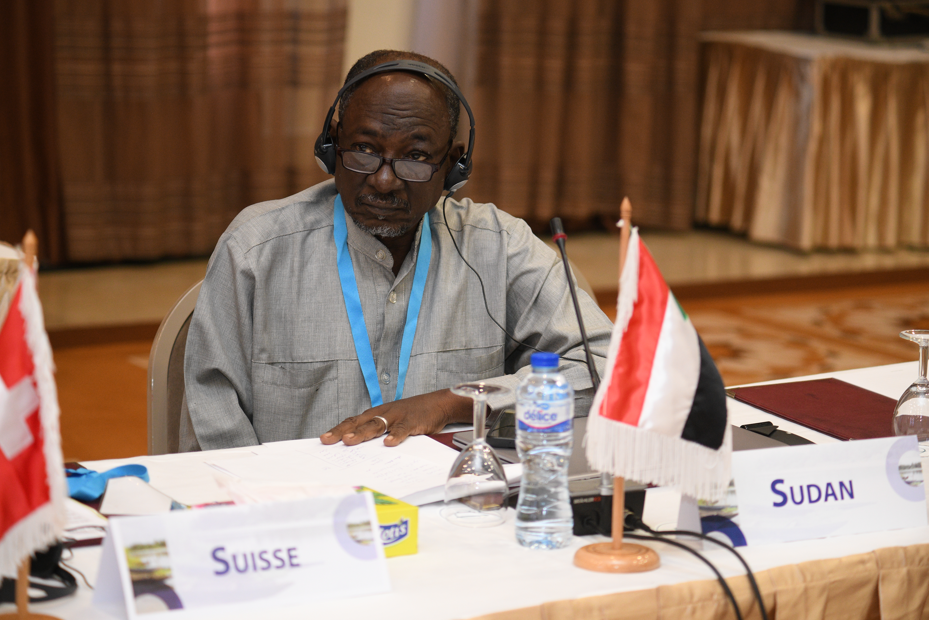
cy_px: 311
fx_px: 2477
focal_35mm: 96
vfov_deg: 14.3
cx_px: 468
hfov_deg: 21.2
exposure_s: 1/160
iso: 2000
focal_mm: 95
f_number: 4
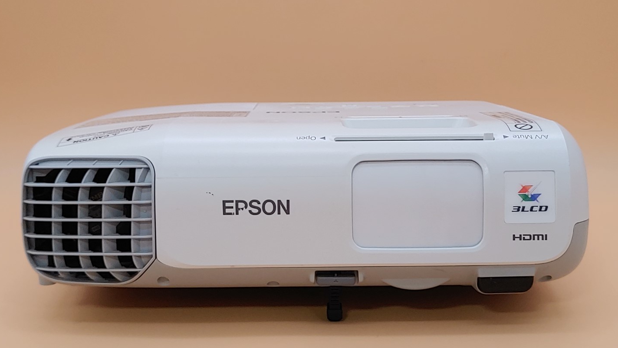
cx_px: 308
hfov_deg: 38.5
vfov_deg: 22.2
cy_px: 176
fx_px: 885
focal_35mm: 54
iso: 50
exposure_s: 1/100
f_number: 1.8
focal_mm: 4.36
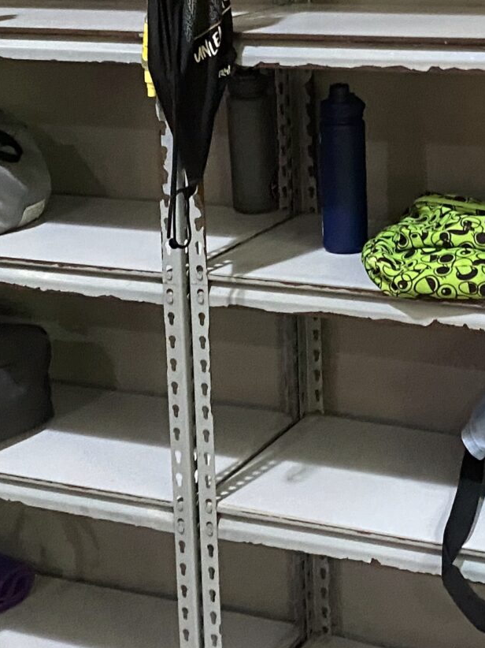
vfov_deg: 23.7
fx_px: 1514
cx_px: 362
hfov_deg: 18.1
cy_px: 120
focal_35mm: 81
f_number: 1.8
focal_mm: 4.25
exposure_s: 1/30
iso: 500
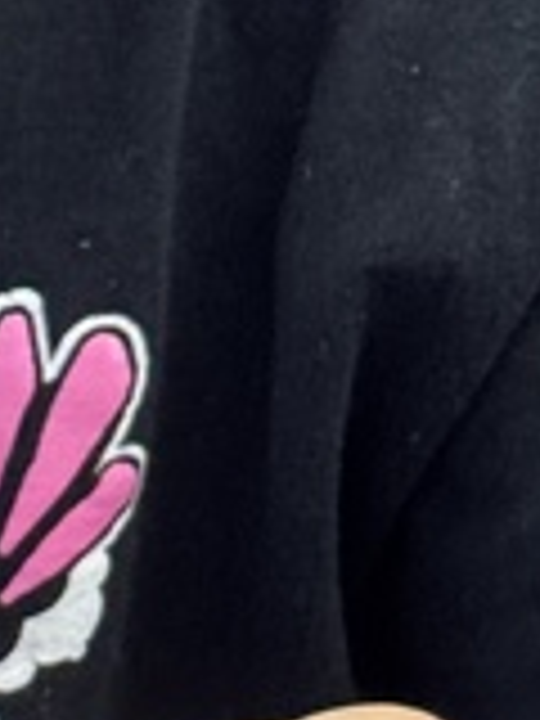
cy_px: 36
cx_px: -554
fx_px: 6385
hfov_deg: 4.8
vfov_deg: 6.4
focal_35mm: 307
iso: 250
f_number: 1.78
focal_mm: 6.76
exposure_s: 1/40
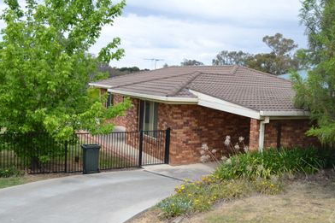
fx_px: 335
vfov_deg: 36.8
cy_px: 100
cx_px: 197
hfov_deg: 52.9
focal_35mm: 36
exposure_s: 1/250
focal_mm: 20
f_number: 8
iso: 140
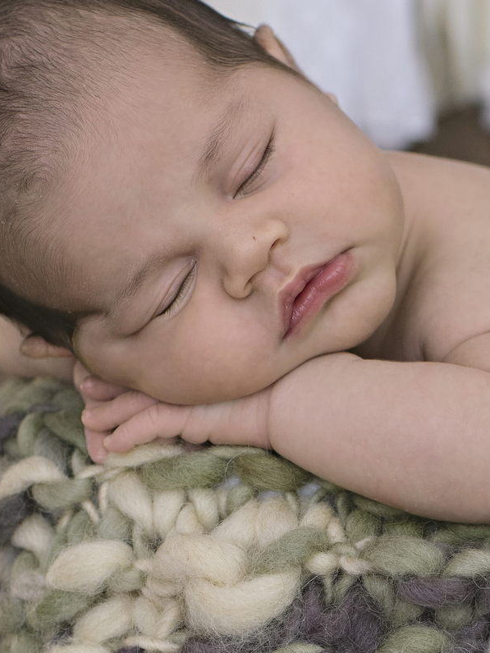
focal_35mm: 114
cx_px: 356
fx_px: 2153
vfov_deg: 17.0
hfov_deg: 12.9
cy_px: 608
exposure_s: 1/200
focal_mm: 35
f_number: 3.2
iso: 500
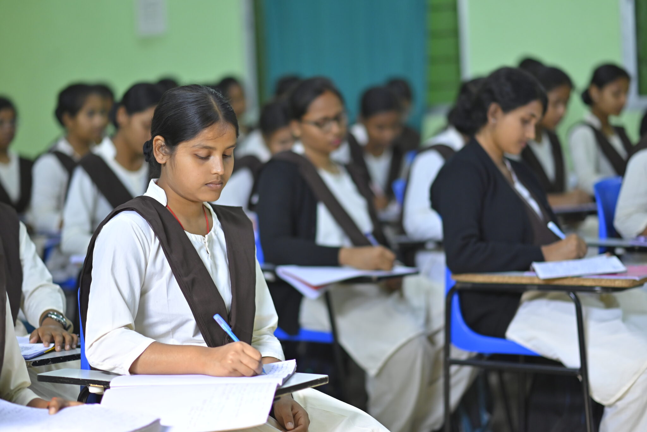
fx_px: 1528
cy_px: 216
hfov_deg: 23.9
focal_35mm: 85
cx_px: 324
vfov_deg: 16.1
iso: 640
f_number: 1.8
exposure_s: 1/200
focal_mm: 85
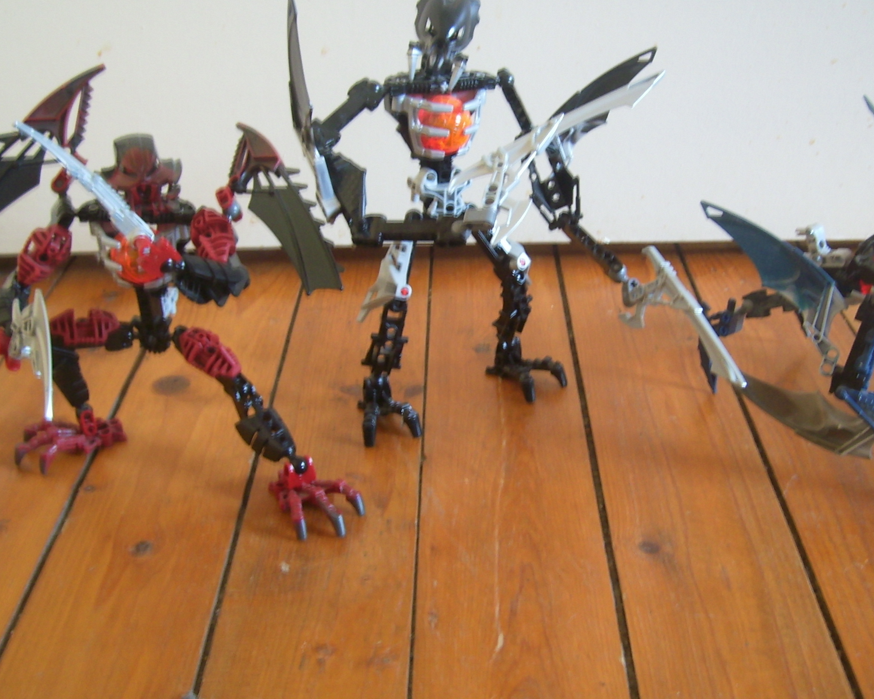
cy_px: 314
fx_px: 1061
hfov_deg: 44.7
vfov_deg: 36.5
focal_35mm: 41
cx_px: 500
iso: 50
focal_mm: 5.99
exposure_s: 1/3
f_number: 2.8
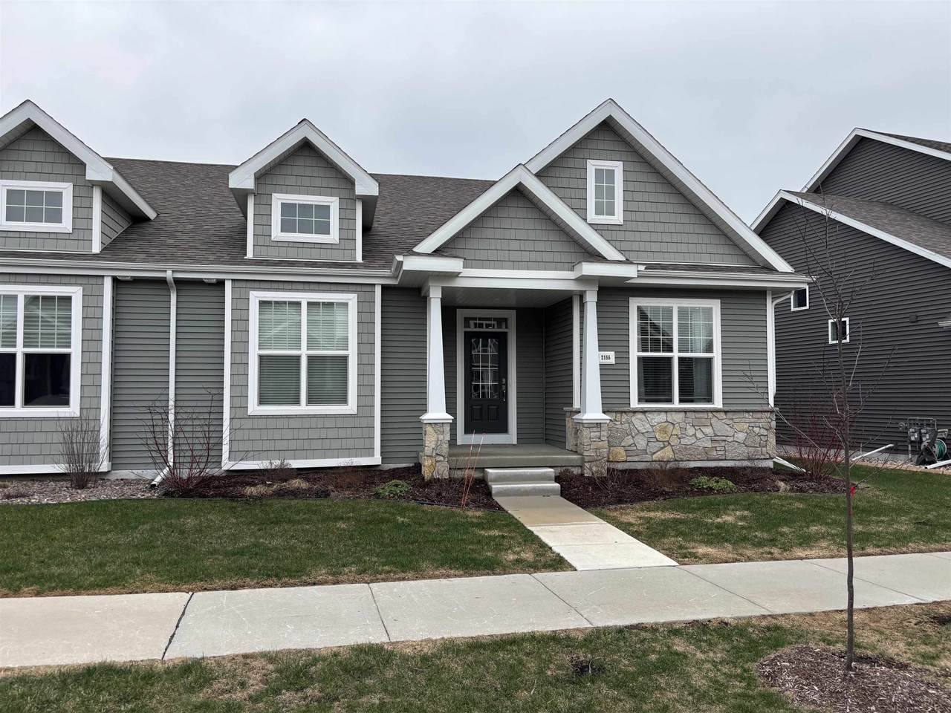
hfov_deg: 67.3
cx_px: 476
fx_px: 714
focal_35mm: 26
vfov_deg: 53.1
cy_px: 356
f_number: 1.6
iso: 50
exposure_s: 1/2513
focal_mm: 5.96
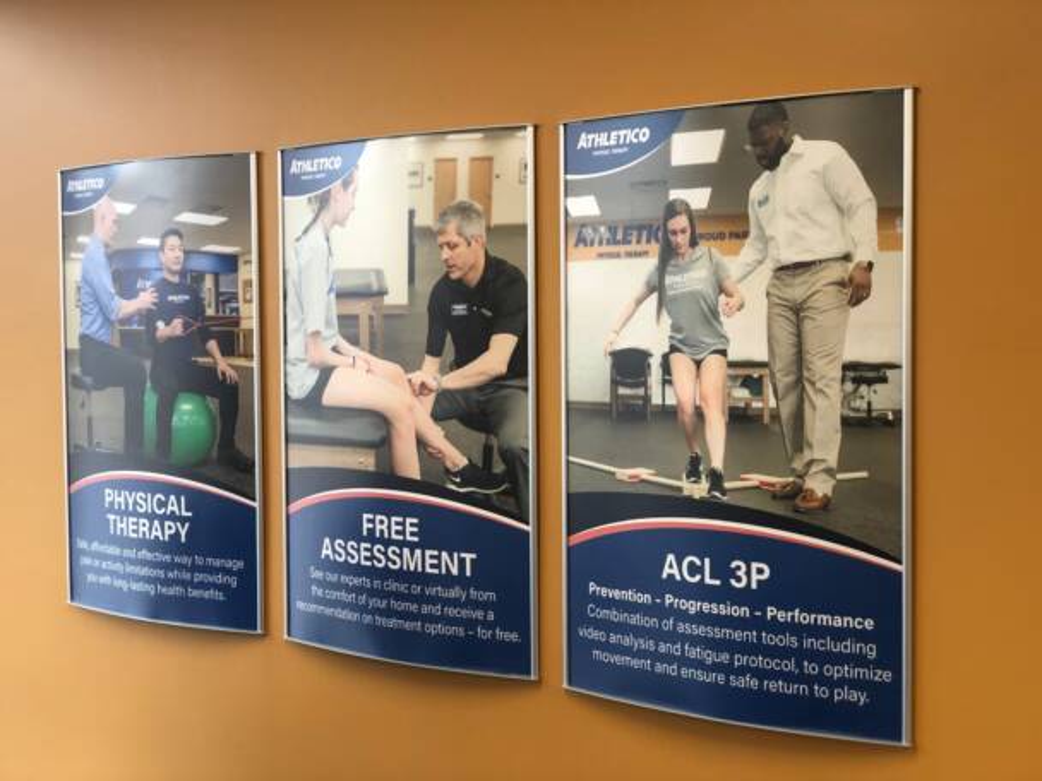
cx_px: 521
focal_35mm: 52
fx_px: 1565
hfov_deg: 36.8
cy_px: 390
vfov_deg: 28.0
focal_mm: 6
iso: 100
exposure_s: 1/60
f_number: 2.4
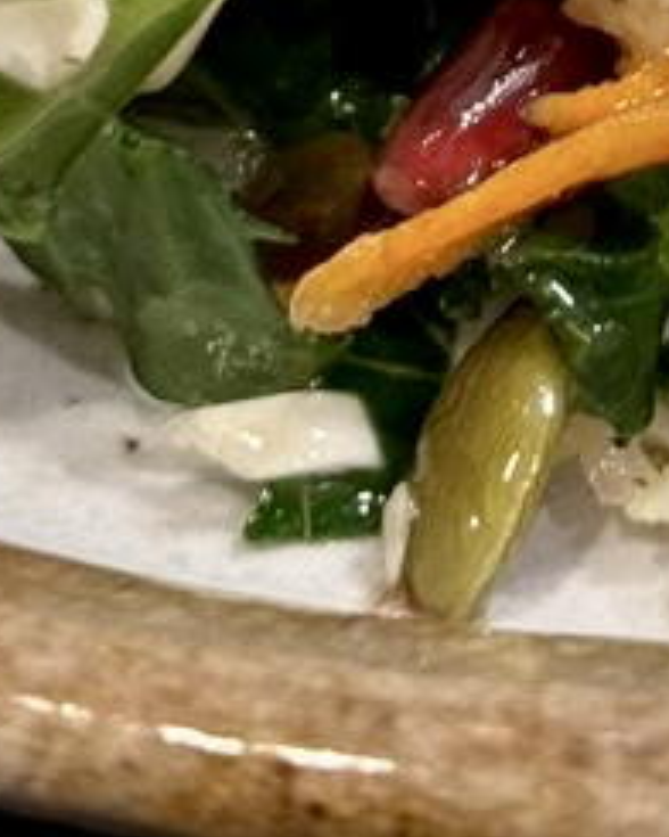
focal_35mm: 153
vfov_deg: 12.3
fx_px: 3787
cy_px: -161
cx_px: 659
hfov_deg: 10.0
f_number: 1.78
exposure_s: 1/40
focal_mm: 6.86
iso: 250
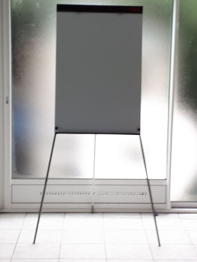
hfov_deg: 51.4
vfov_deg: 65.3
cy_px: 131
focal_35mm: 27
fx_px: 205
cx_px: 98
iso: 80
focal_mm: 3.6
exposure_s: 1/33
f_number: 1.9
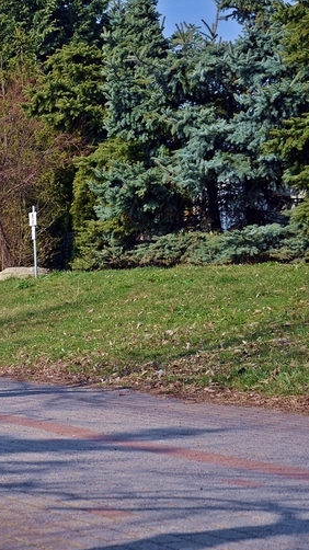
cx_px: -75
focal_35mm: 121
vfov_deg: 17.7
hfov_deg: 9.8
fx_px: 1764
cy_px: 279
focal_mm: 50
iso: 400
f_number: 6.3
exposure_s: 1/1600
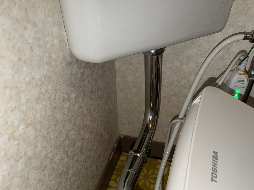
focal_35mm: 31
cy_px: 122
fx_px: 227
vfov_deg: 44.9
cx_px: 136
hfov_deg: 58.3
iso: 50
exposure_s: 1/31
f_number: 1.78
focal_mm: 6.76
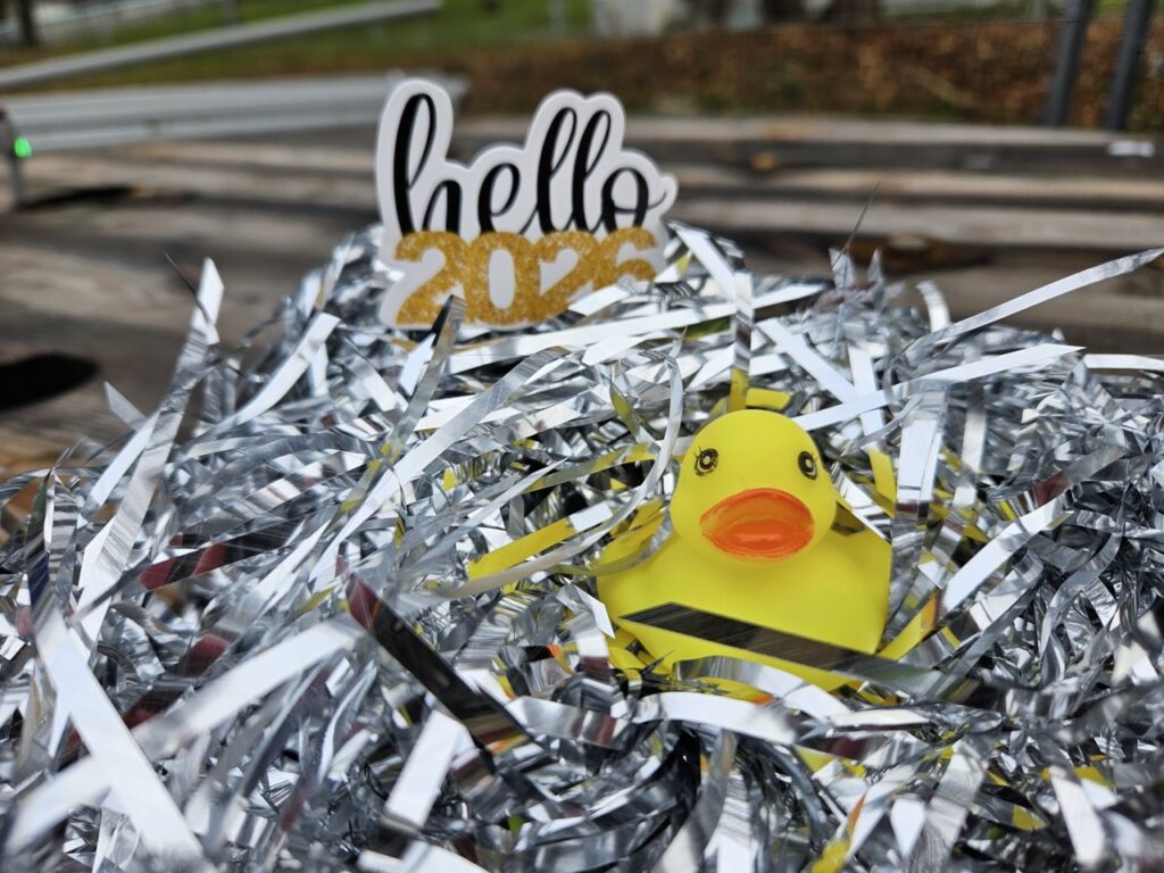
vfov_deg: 58.9
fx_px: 773
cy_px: 436
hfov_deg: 73.9
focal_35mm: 23
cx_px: 582
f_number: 1.8
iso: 25
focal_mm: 5.4
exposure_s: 1/203
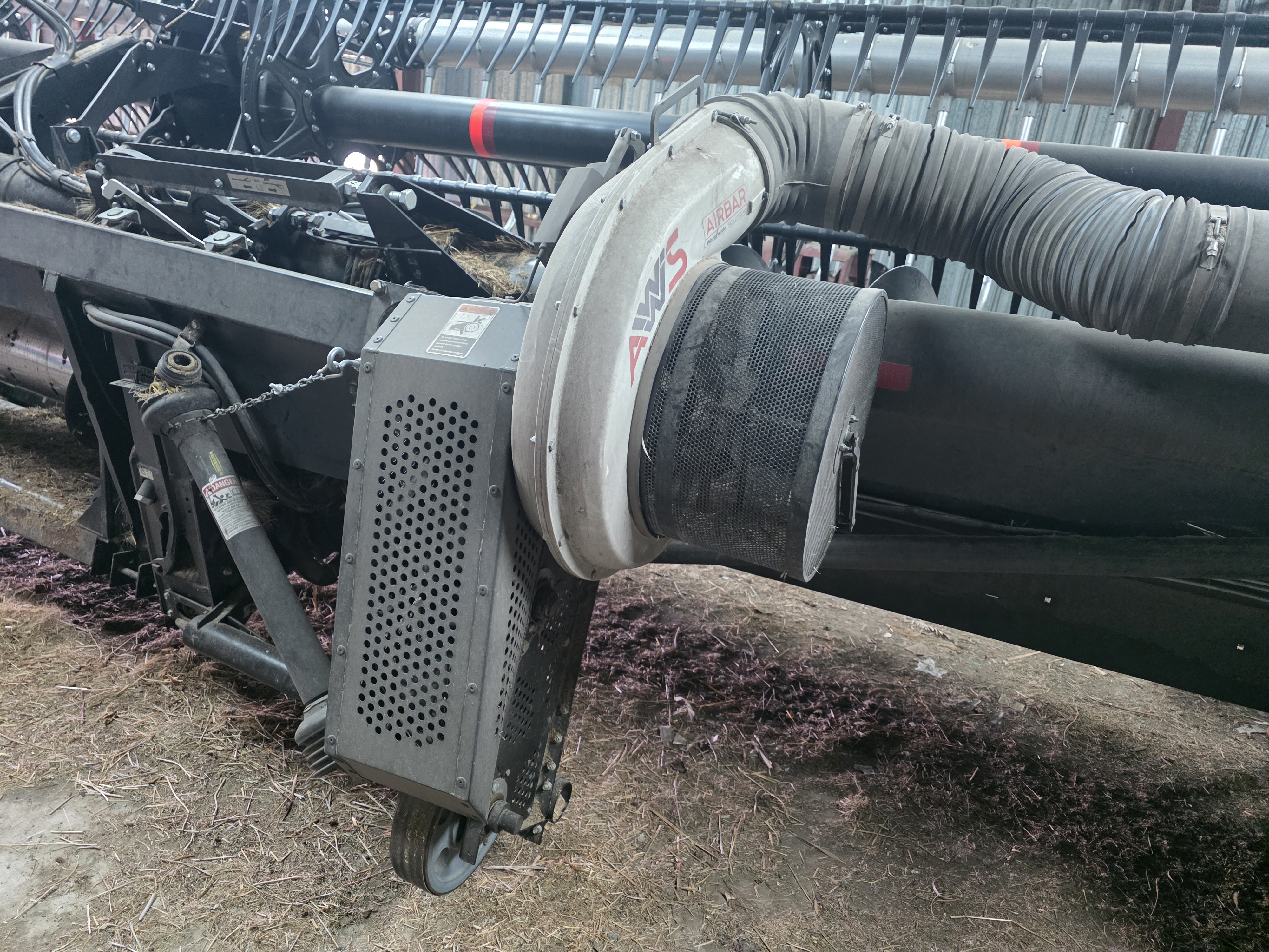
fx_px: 843
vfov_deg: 58.9
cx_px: 634
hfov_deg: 73.9
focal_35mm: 23
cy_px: 476
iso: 1600
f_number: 1.7
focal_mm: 6.3
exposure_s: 1/120
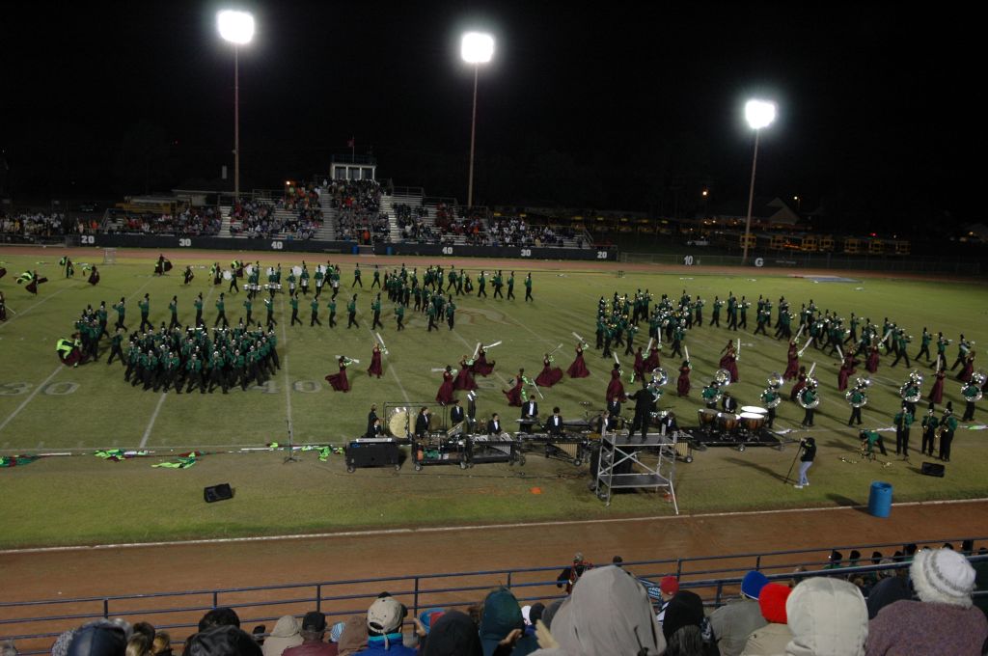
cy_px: 328
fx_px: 822
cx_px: 494
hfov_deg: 62.0
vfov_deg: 43.5
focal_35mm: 30
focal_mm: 20
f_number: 2.8
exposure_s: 1/60
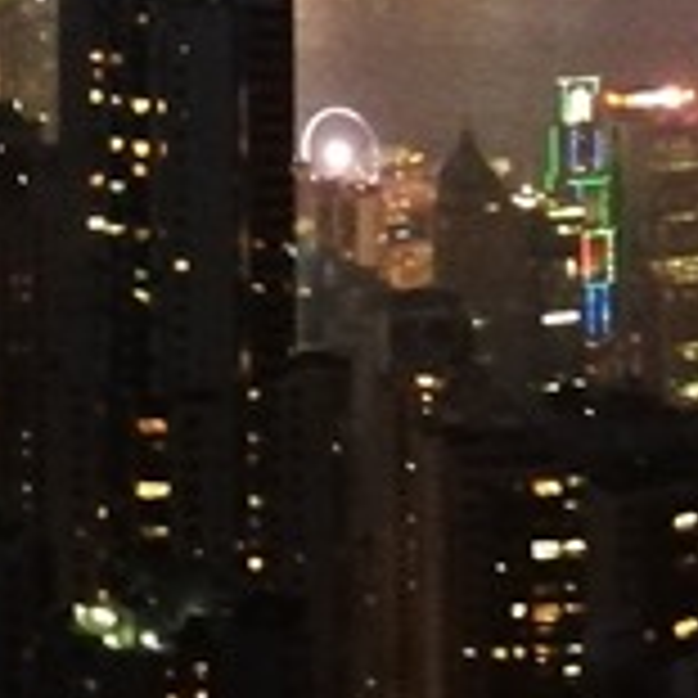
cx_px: 347
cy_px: -347
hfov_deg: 13.7
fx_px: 2897
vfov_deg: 13.0
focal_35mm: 127
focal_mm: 4.5
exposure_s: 1/17.1
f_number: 2.2
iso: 3200
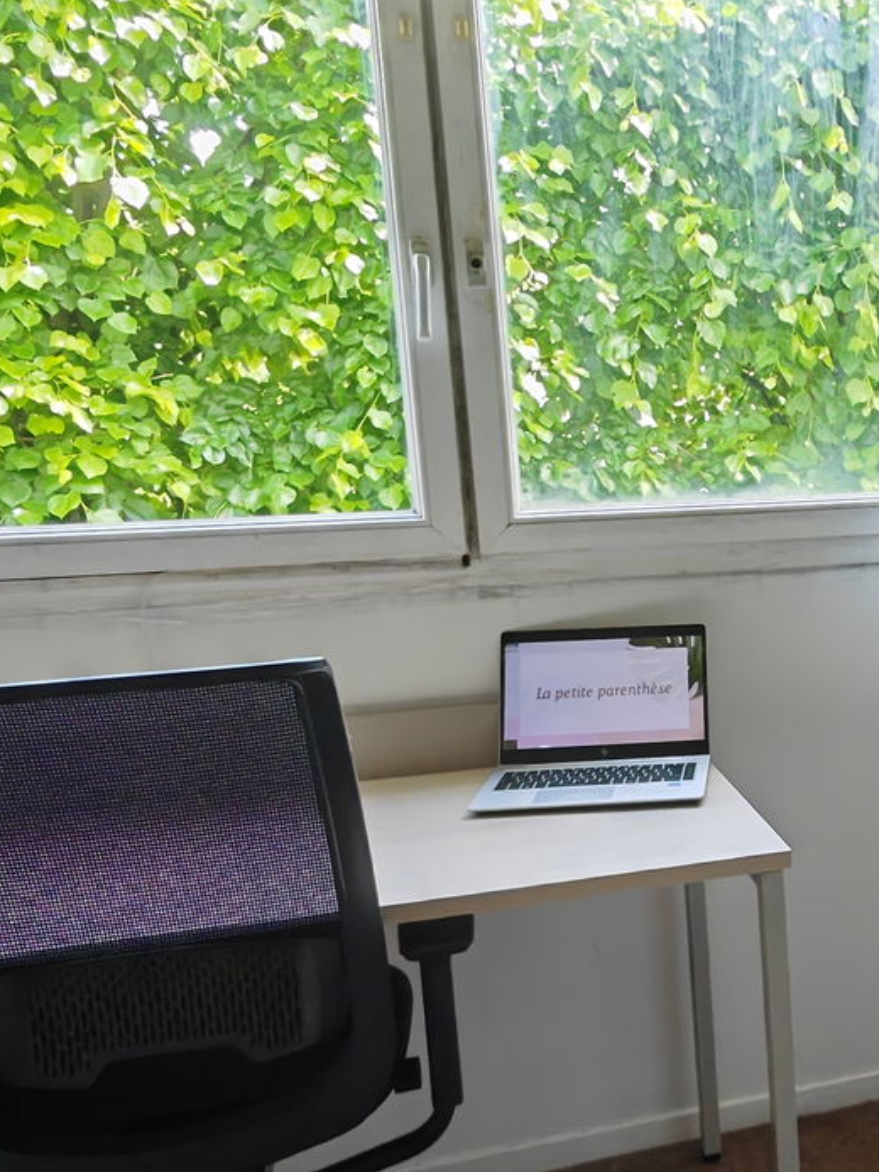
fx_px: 1354
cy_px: 691
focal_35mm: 40
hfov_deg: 32.4
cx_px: 926
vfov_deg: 46.6
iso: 400
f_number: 2.2
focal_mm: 2.16
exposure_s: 1/100
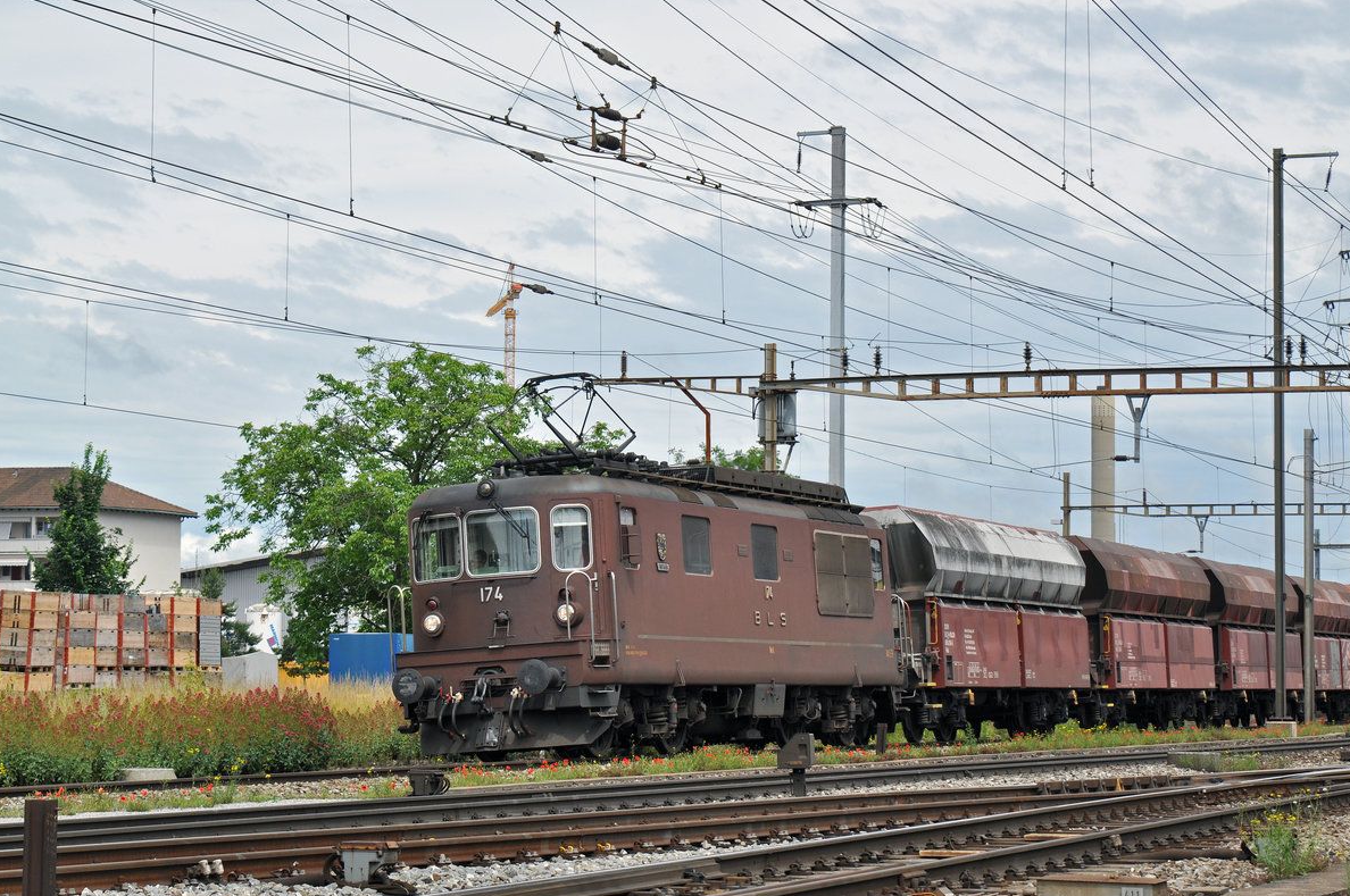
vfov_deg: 13.9
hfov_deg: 20.7
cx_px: 676
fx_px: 3689
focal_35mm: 99
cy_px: 450
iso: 200
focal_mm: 65
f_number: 5.6
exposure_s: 1/1000
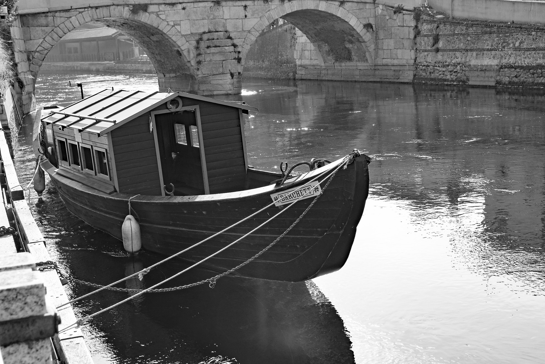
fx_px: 863
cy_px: 182
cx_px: 272
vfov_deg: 23.8
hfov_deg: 35.1
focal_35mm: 57
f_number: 8
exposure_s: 1/200
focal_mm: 38
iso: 250
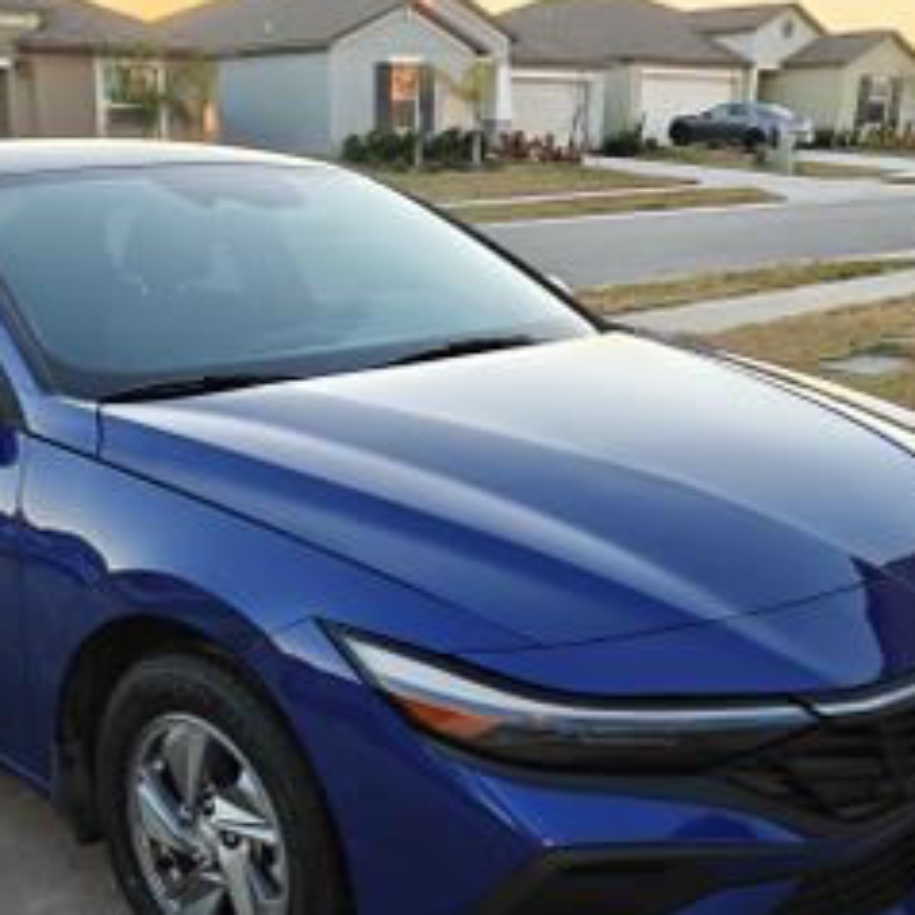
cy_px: 642
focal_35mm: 45
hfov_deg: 37.4
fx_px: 1346
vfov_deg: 37.0
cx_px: 373
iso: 125
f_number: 1.8
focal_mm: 5.59
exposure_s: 1/200
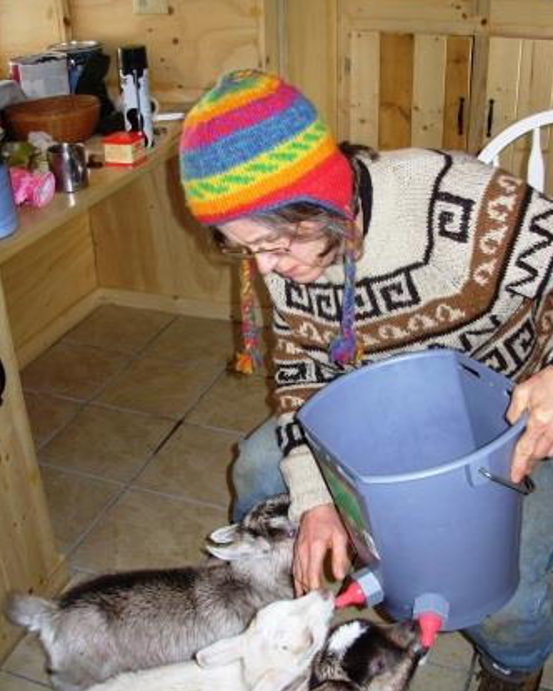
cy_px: 360
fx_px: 818
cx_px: 278
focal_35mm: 40
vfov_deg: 45.8
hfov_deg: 37.3
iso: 50
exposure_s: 1/32
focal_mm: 6.3
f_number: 2.9
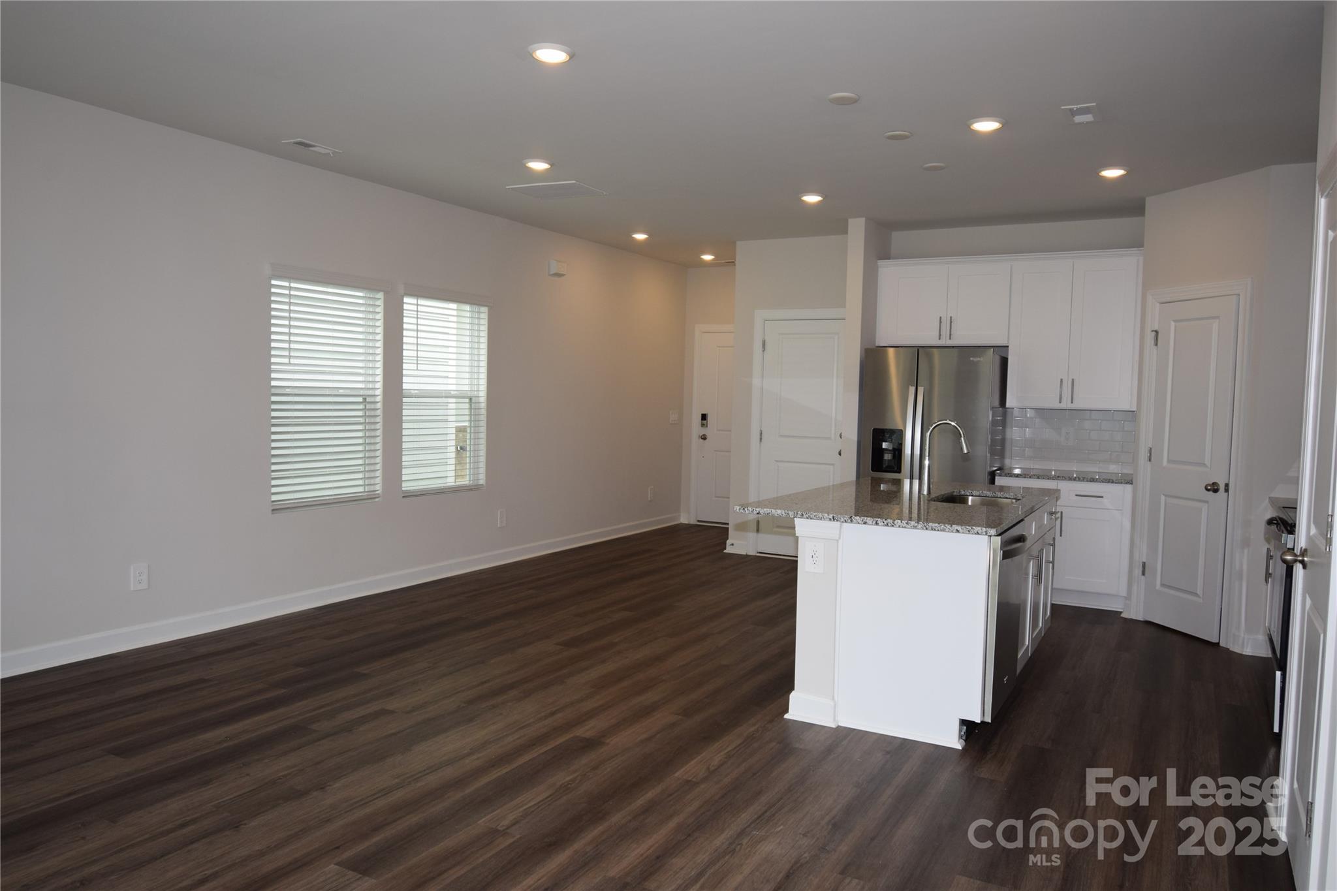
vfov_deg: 50.4
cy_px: 446
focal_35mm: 26
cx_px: 668
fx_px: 947
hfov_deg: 70.4
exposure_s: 1/125
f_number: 5.6
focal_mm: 17
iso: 400
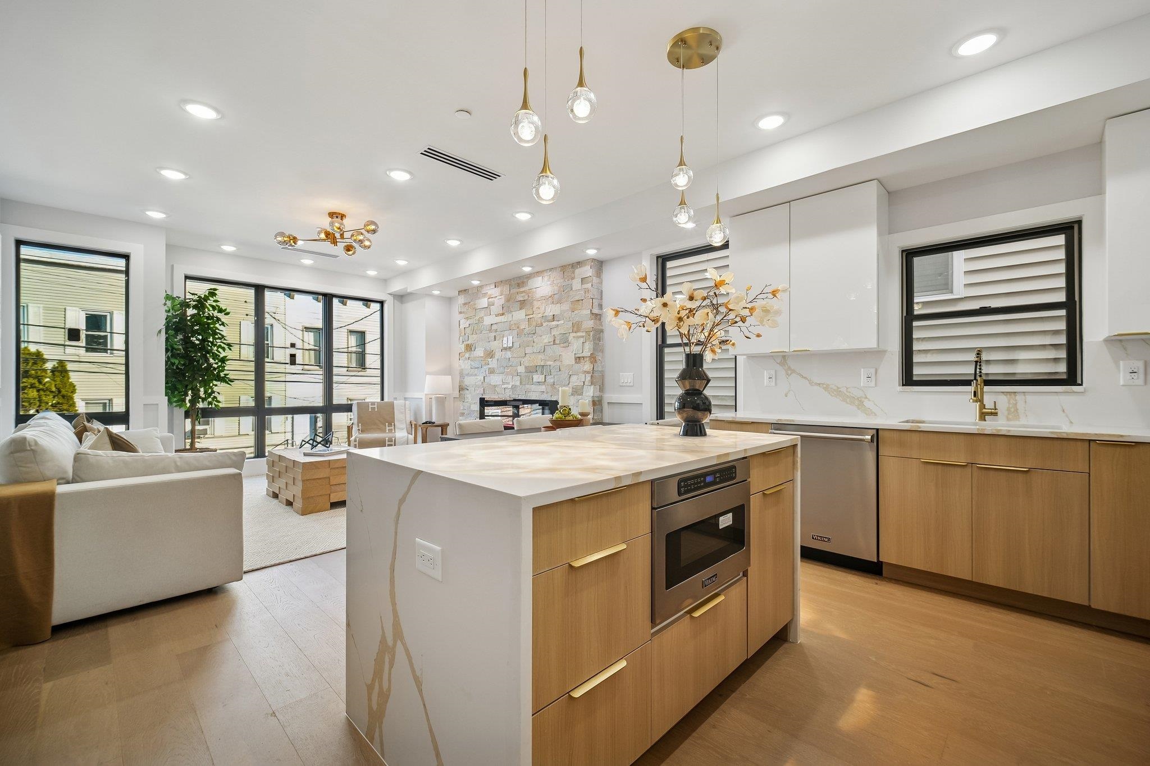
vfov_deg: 53.1
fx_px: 767
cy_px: 383
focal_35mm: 24
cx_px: 575
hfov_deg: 73.7
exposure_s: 1/100
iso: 640
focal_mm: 24
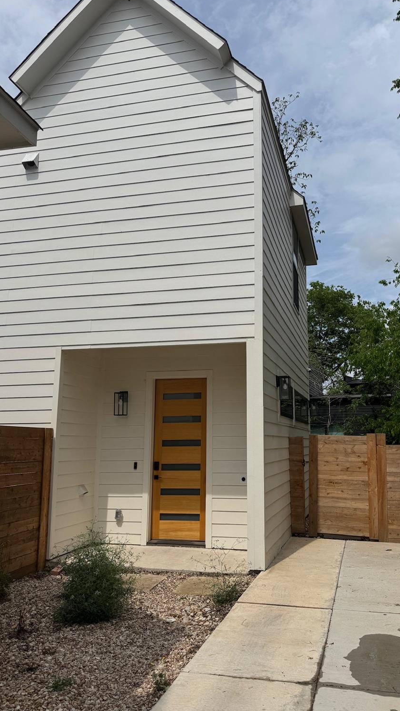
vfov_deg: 69.8
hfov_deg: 42.7
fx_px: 509
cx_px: 244
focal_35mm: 27
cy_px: 361
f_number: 1.78
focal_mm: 6.76
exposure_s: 1/12346
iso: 100
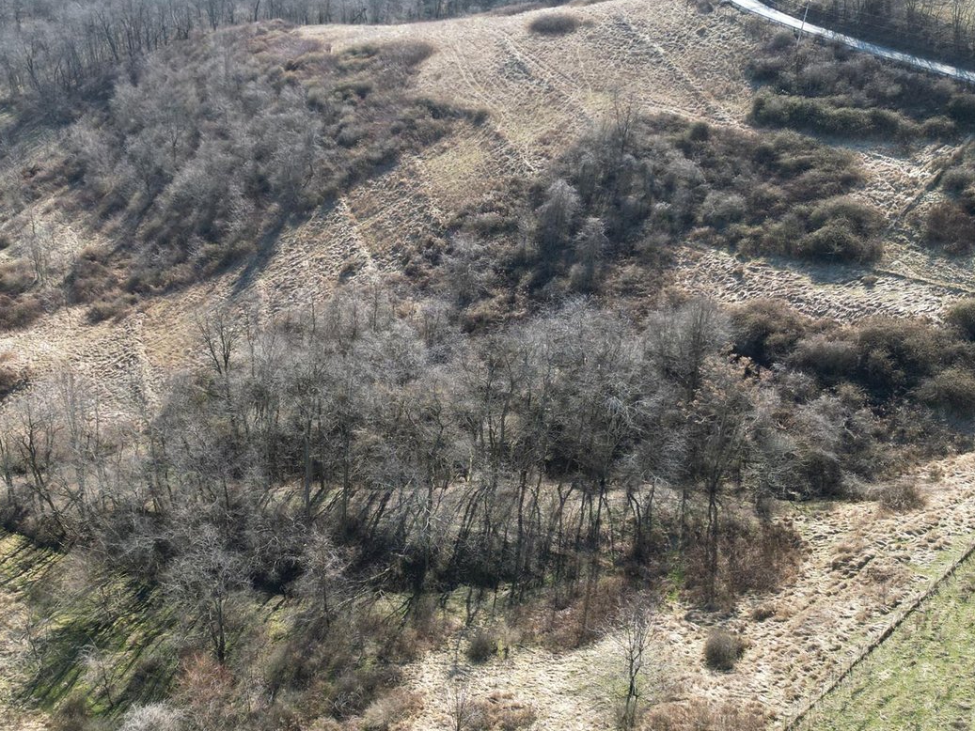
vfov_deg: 40.7
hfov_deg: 52.2
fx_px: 986
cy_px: 347
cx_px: 388
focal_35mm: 35
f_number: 1.7
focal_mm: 6.72
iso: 110
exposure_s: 1/725
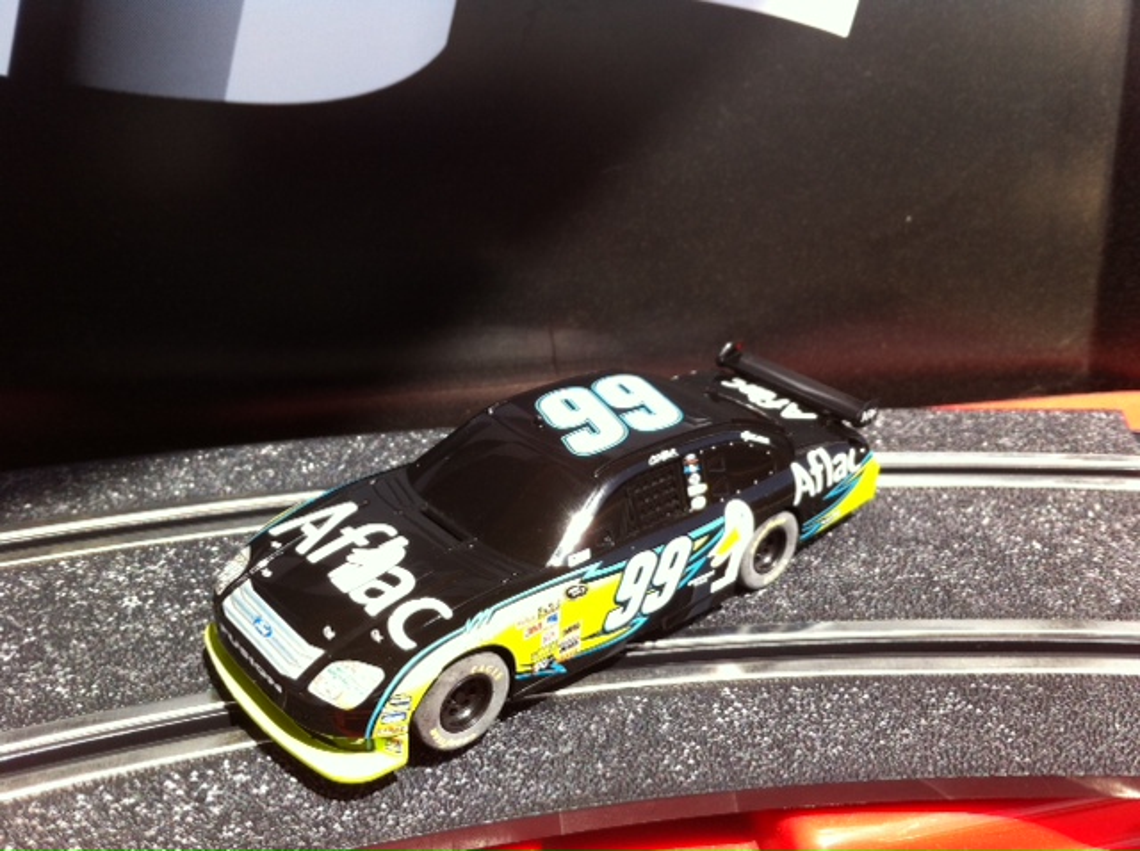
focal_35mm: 35
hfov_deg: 52.7
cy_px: 426
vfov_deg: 40.6
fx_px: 1151
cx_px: 570
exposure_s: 1/431
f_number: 2.8
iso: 80
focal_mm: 3.85
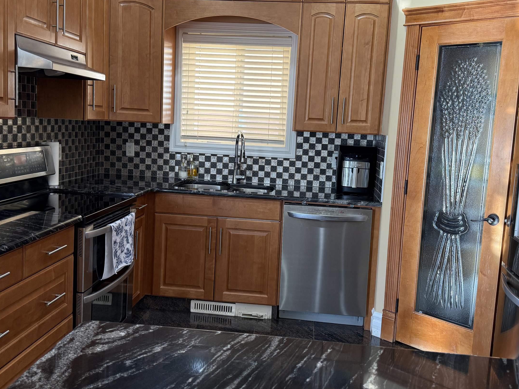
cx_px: 258
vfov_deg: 41.8
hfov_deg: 54.0
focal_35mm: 34
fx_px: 510
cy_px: 177
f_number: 1.78
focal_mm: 6.76
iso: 200
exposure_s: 1/146
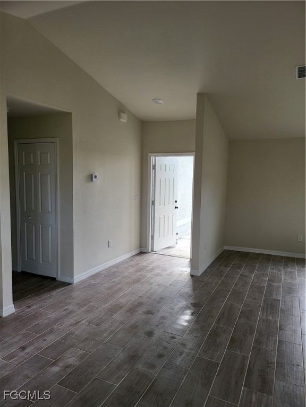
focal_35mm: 24
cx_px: 153
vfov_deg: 71.6
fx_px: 283
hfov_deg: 56.8
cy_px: 204
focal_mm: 5
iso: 40
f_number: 1.8
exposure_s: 1/143
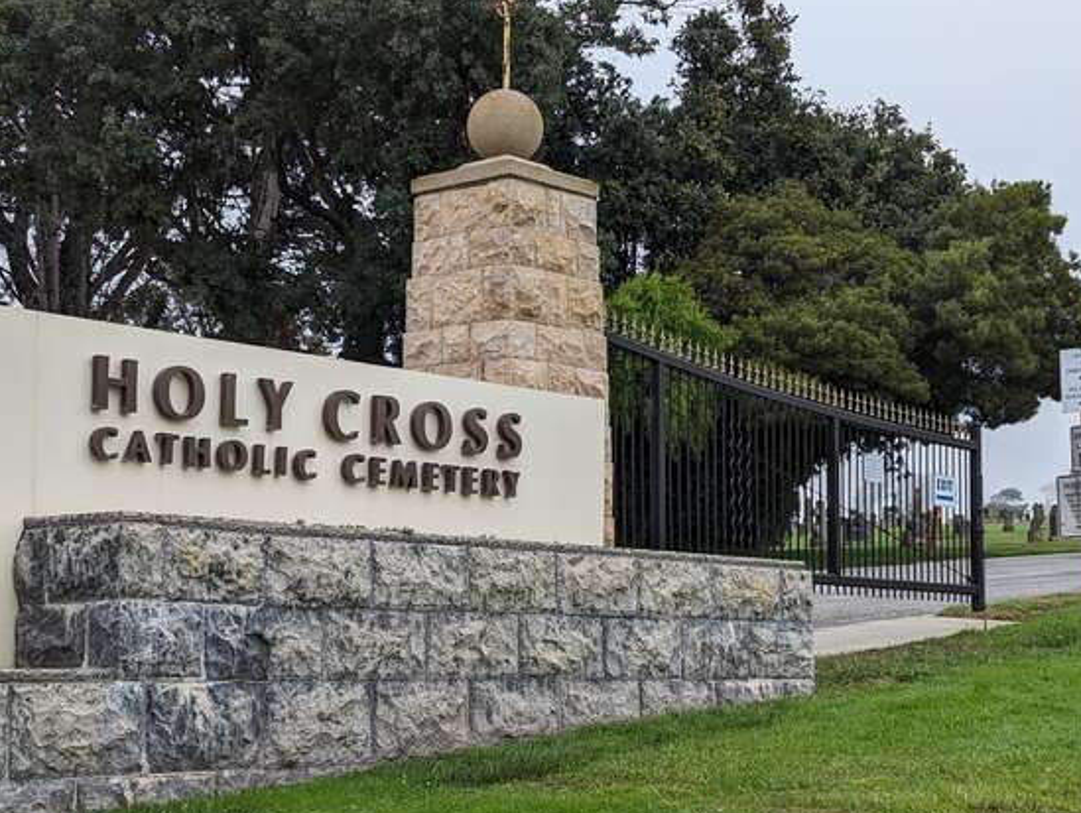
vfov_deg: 21.0
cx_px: 660
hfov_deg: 27.7
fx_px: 2188
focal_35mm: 70
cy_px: 488
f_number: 1.85
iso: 47
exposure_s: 1/296
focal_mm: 6.81
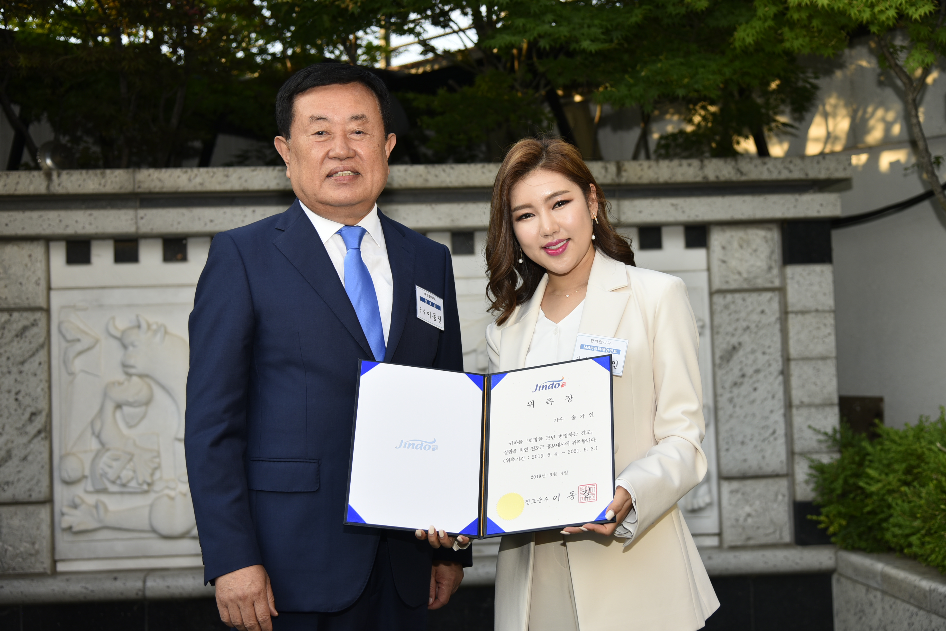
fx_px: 1262
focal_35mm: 48
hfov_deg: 41.1
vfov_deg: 28.1
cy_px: 316
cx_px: 473
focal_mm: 48
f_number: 4
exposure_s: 1/125
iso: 100
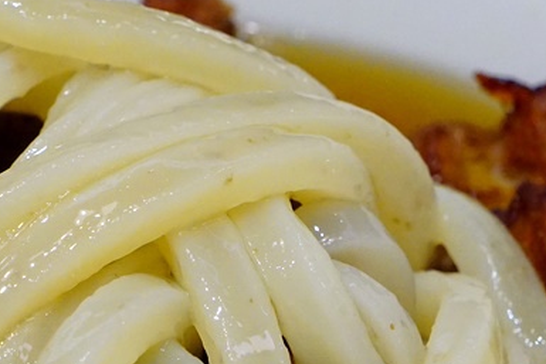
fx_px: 2721
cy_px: 233
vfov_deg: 7.7
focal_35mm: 179
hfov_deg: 11.4
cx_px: 182
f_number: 8
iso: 2000
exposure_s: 1/80
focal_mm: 45
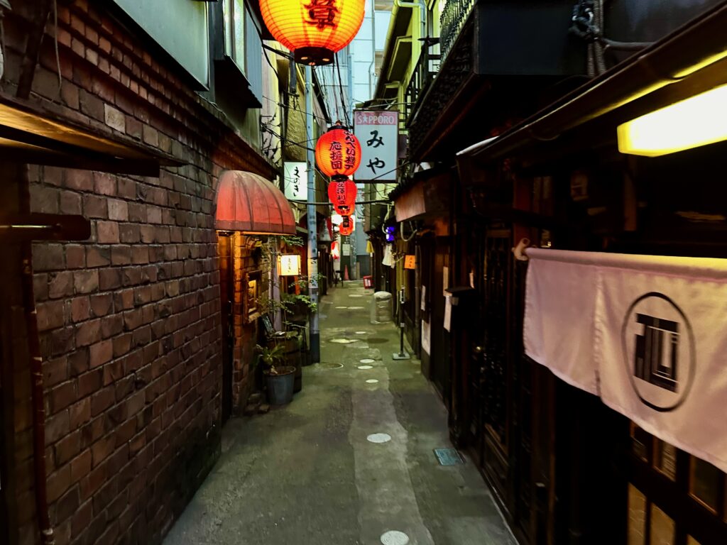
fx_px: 504
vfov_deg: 56.8
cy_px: 272
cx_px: 364
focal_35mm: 24
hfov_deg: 71.6
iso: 400
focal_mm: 6.86
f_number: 1.78
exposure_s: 1/50
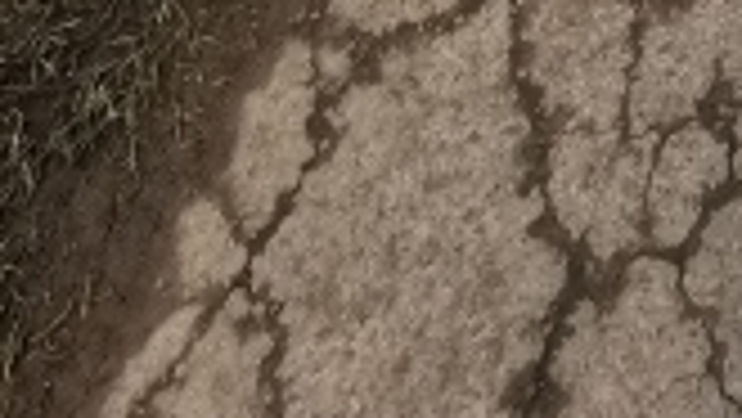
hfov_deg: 20.9
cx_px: 1124
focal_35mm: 86
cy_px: -953
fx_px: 1693
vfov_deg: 9.6
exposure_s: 1/513
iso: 50
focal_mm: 2.26
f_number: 2.2
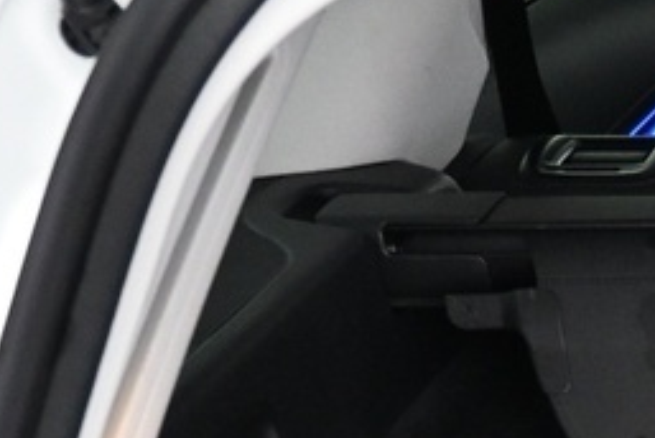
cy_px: 1054
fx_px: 2750
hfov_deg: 11.5
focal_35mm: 151
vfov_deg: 8.3
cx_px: 1496
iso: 1400
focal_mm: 16
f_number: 3.5
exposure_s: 1/25
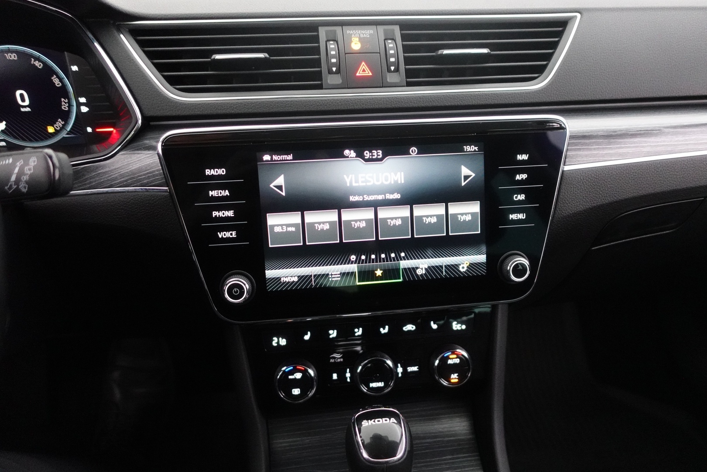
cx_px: 354
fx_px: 471
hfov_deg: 73.7
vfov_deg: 53.1
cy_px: 236
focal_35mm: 24
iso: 3200
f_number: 1.8
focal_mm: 9.4
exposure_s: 1/60
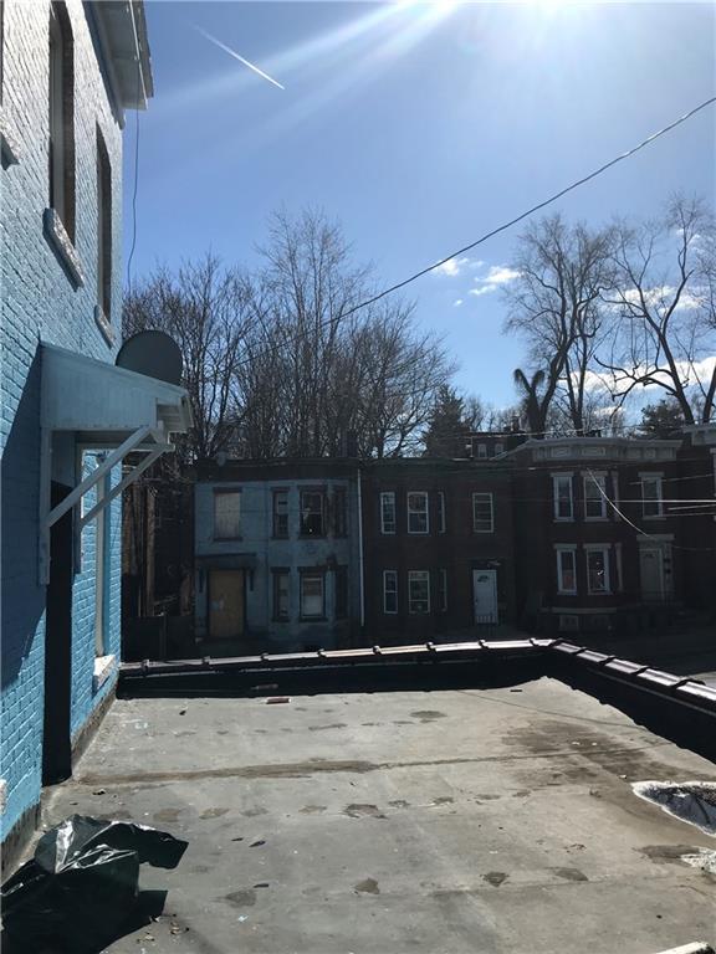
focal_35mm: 28
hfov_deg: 49.7
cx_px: 358
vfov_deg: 63.4
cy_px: 477
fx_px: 772
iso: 20
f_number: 1.8
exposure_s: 1/4367
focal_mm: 3.99
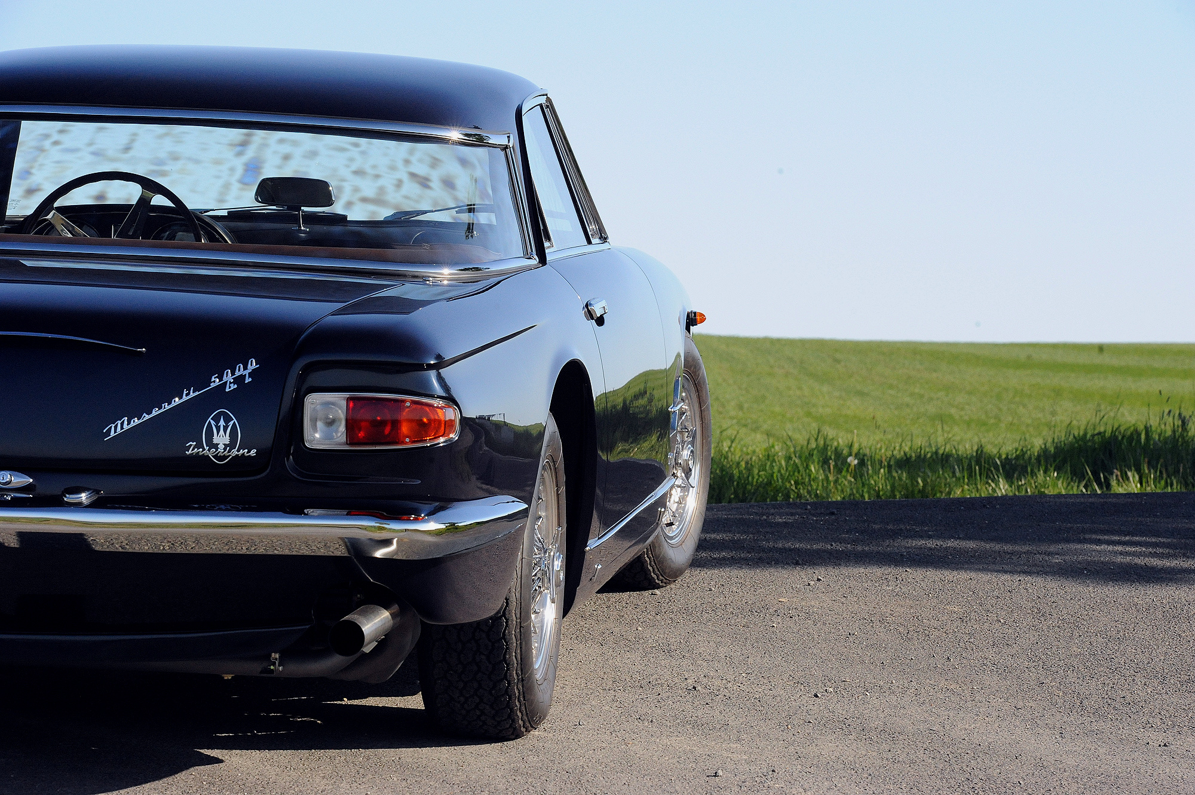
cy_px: 398
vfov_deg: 9.8
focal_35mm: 140
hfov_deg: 14.7
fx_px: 4643
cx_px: 598
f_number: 14
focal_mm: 140
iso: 2500
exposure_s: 1/500
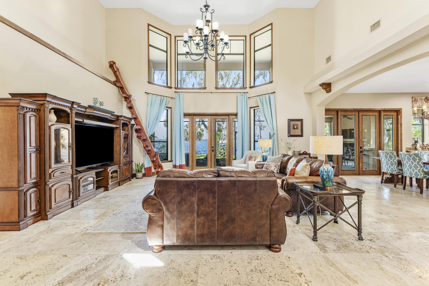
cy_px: 143
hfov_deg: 100.0
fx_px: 180
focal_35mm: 15
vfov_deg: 77.0
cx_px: 214
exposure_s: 1/1.25
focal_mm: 15.1
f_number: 9
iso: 250
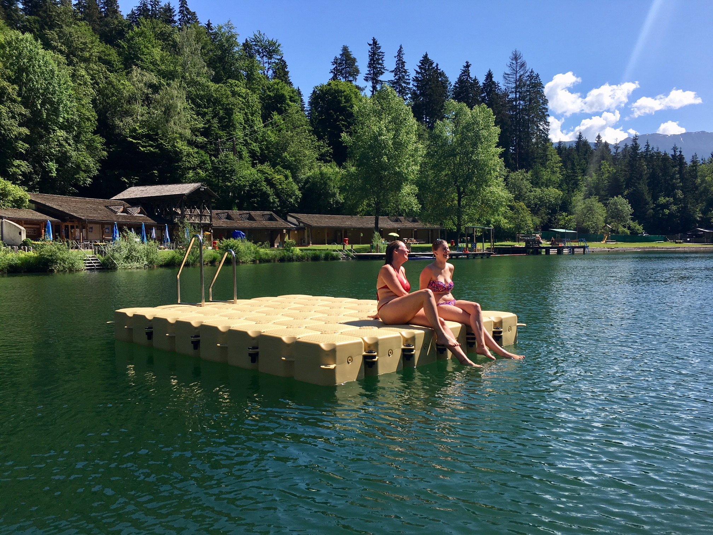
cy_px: 268
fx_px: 597
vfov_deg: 48.2
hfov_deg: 61.7
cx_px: 356
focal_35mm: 29
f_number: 2.2
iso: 25
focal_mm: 4.15
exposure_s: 1/1350
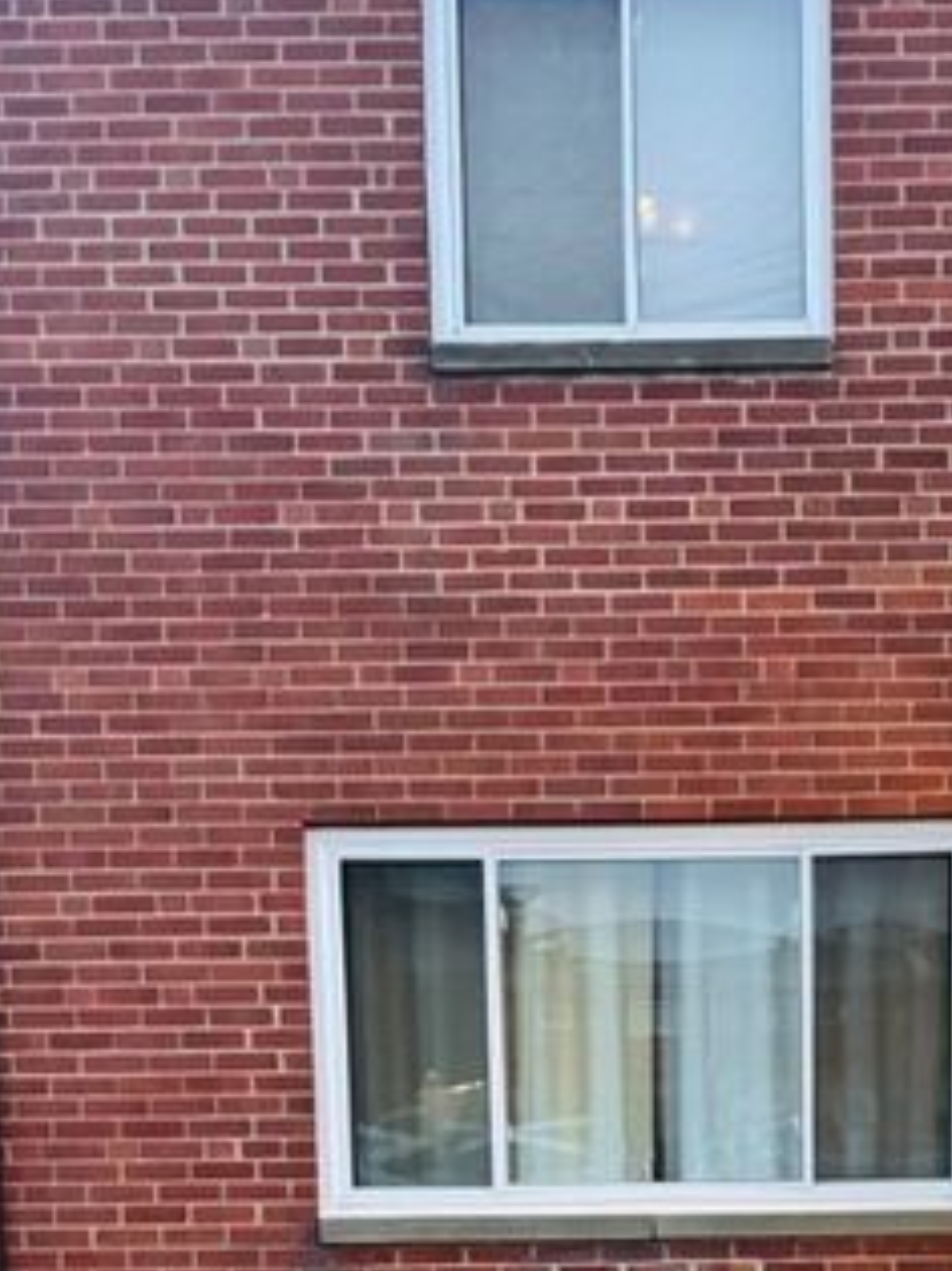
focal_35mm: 55
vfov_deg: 31.9
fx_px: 2018
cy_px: 1305
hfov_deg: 26.0
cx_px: 775
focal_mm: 5.96
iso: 500
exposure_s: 1/40
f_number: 1.6
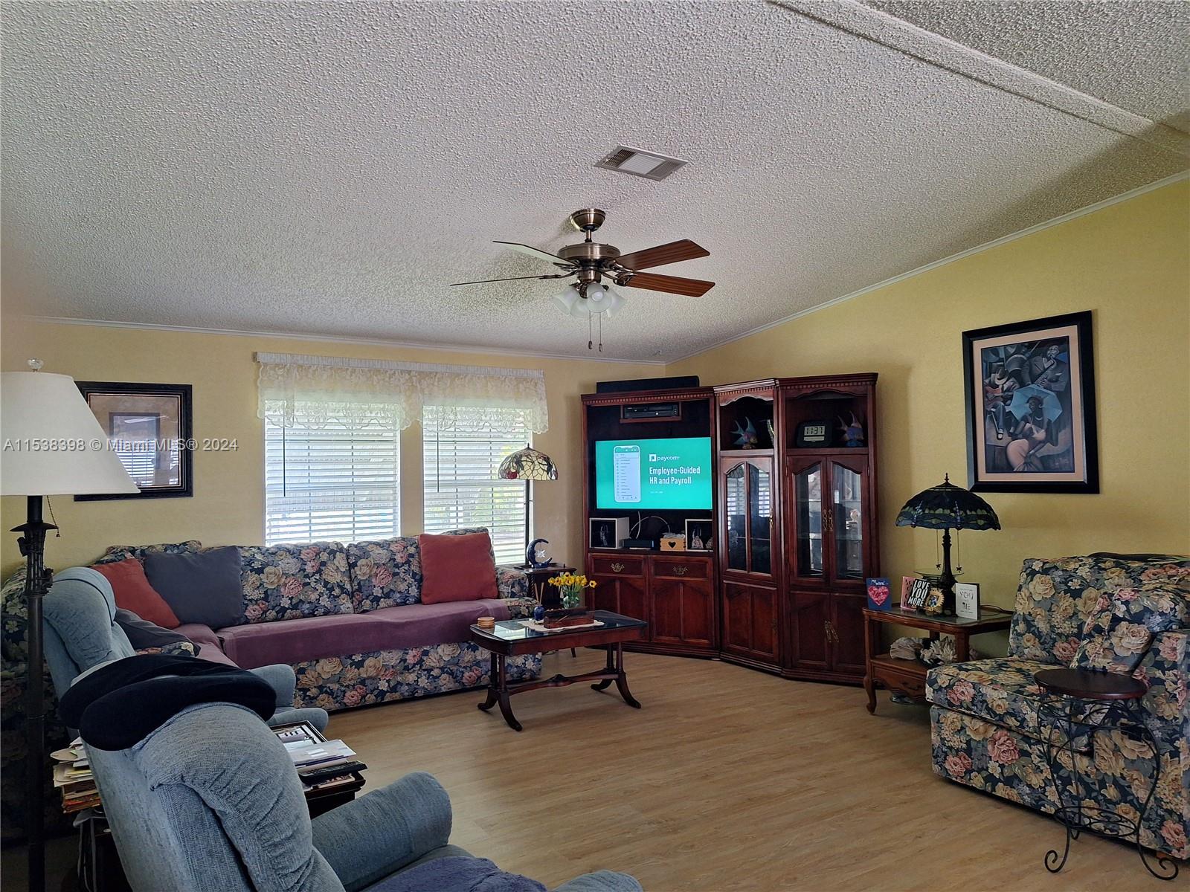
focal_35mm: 23
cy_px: 446
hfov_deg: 73.9
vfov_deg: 58.9
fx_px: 791
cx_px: 595
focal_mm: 5.54
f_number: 1.8
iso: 160
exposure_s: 1/40
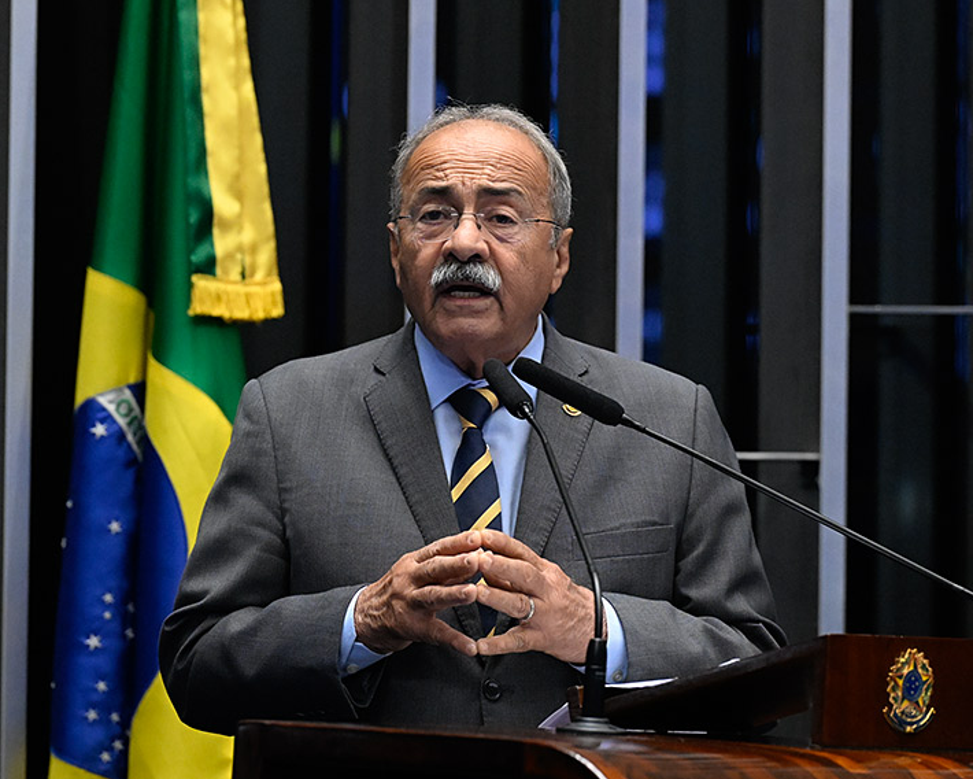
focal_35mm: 227
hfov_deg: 8.5
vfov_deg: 6.8
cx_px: 499
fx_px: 6537
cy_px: 390
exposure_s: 1/200
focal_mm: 200
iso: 6400
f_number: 4
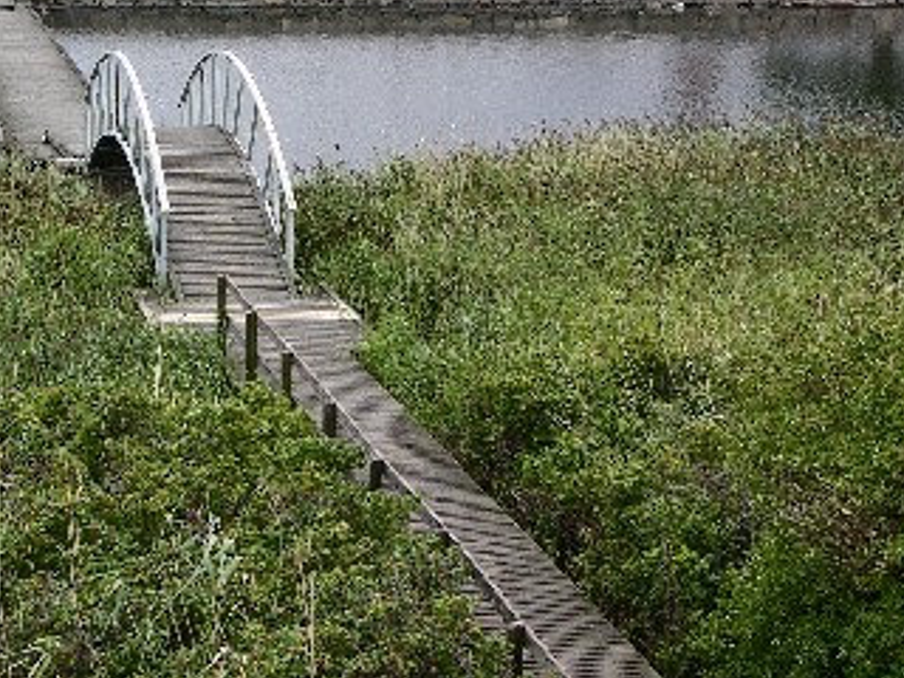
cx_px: 318
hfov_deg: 19.8
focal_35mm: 99
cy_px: 195
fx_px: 2585
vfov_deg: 14.9
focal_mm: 13.7
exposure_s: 1/100
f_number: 5.5
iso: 50
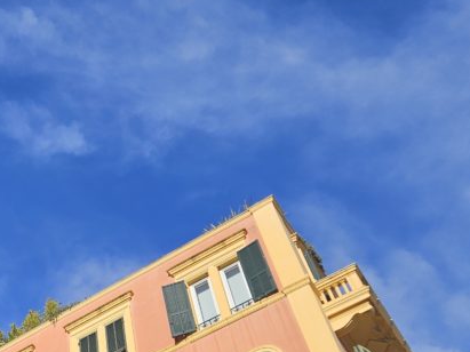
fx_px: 760
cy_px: 291
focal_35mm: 56
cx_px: -2
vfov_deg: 25.5
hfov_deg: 31.7
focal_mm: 5.4
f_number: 1.8
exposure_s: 1/2579
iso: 25
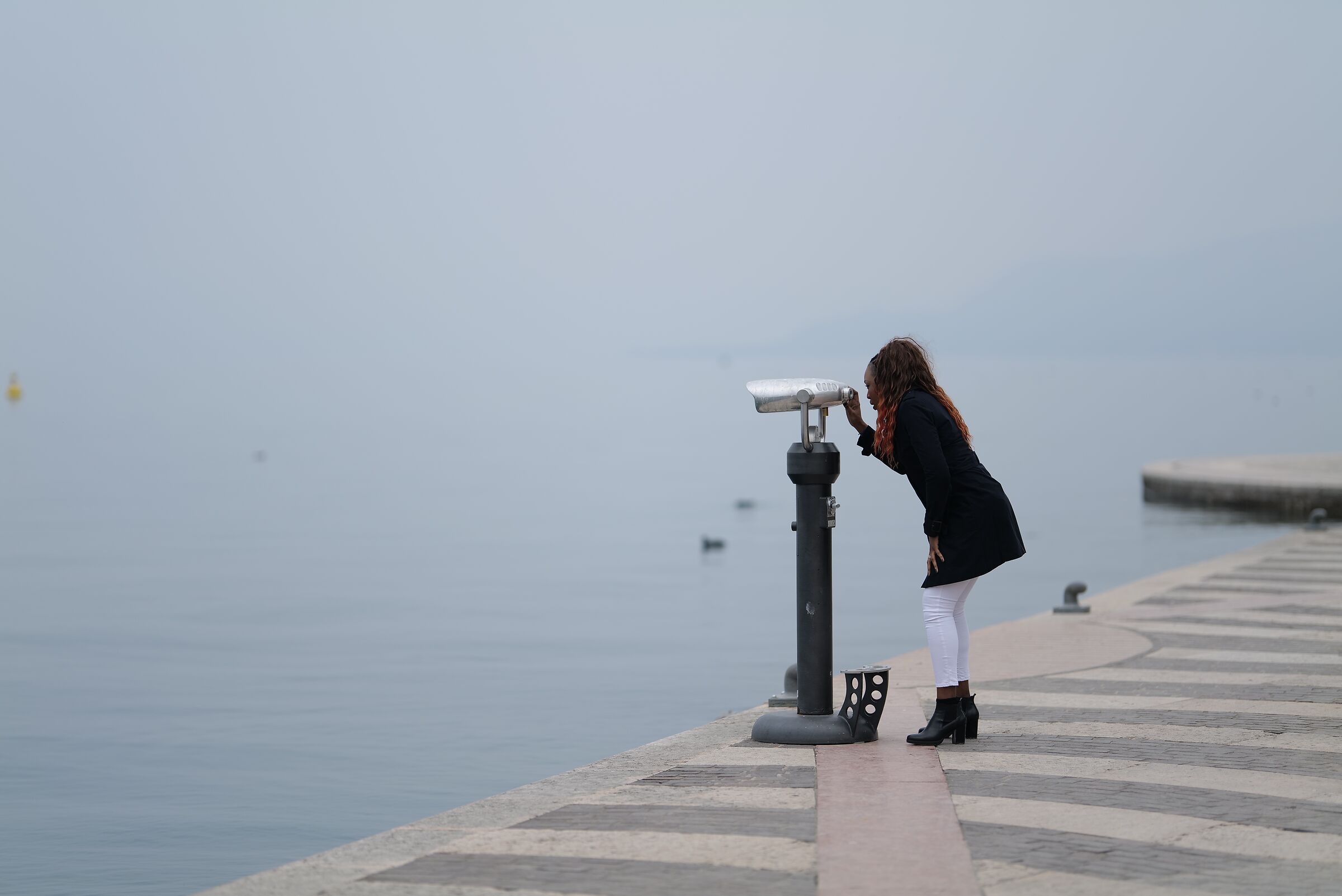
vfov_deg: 13.1
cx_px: 671
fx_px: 3915
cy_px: 448
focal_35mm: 105
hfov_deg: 19.4
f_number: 1.4
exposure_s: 1/2000
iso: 100
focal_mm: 105
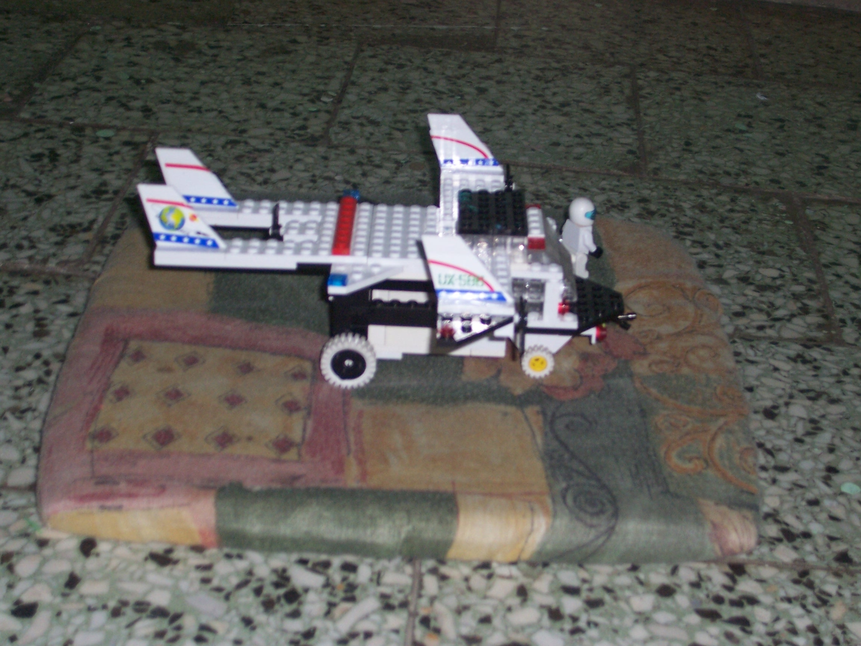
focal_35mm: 66
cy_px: 323
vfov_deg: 22.3
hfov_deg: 29.4
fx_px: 1642
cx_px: 430
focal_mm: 10.8
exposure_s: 1/90
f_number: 4
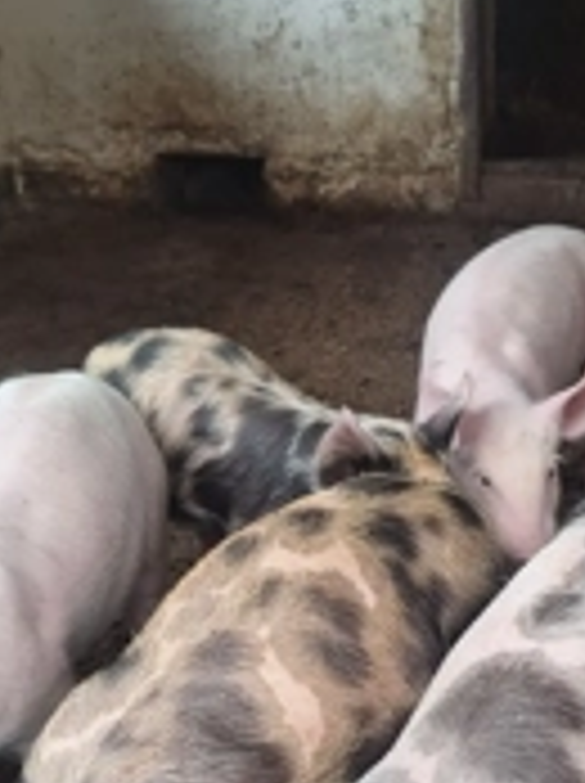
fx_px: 1197
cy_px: 603
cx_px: 482
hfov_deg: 26.9
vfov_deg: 35.3
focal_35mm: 53
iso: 64
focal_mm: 5.54
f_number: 1.8
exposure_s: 1/100
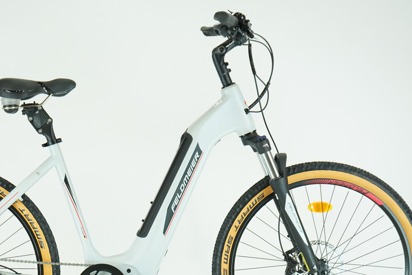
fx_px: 973
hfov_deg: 23.8
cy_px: 201
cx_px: 135
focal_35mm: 85
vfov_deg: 16.0
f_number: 5.6
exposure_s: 1/200
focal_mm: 58
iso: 1600
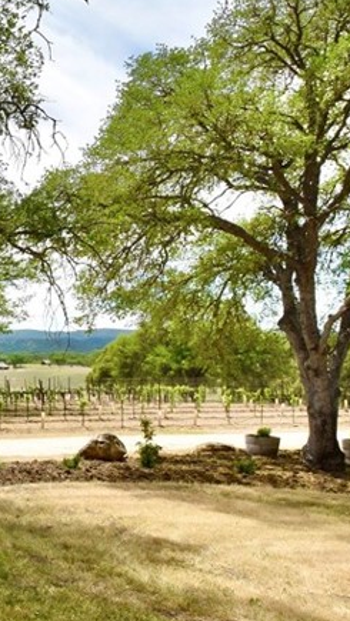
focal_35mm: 37
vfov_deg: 53.9
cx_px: -283
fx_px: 610
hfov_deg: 21.2
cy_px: 340
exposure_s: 1/500
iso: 200
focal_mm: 10
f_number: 8
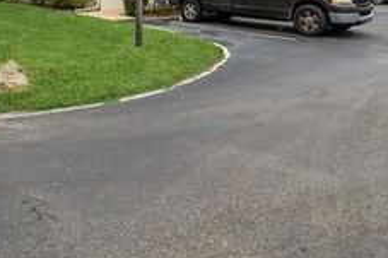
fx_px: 355
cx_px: 135
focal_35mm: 33
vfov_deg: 35.3
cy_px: -13
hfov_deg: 56.2
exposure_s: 1/80
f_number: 8
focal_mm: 15
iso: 200
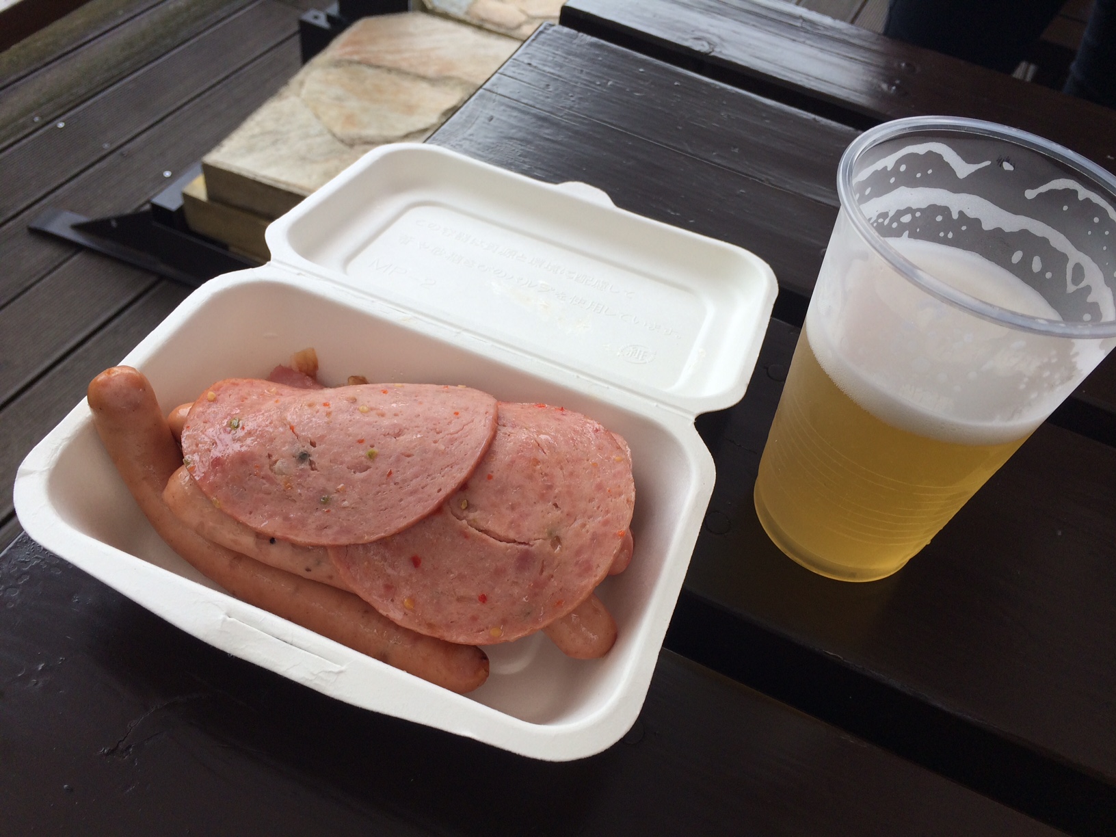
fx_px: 935
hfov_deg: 61.7
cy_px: 418
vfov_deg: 48.2
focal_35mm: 29
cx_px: 558
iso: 32
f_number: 2.2
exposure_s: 1/954
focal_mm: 4.15
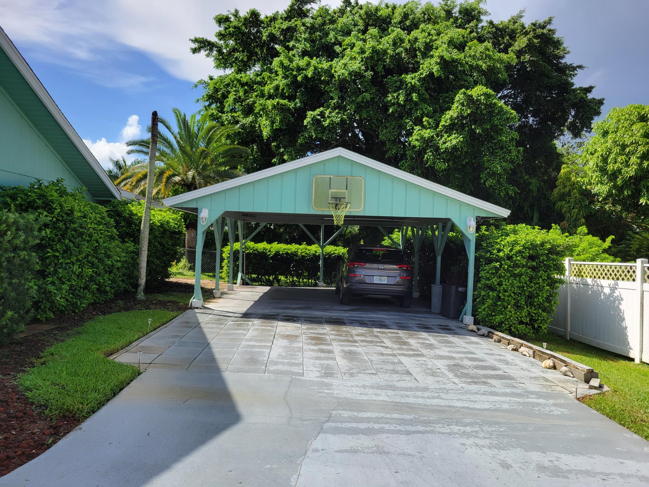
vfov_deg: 53.1
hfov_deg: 67.3
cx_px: 324
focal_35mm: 26
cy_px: 244
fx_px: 487
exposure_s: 1/1854
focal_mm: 5.4
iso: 40
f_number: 1.8
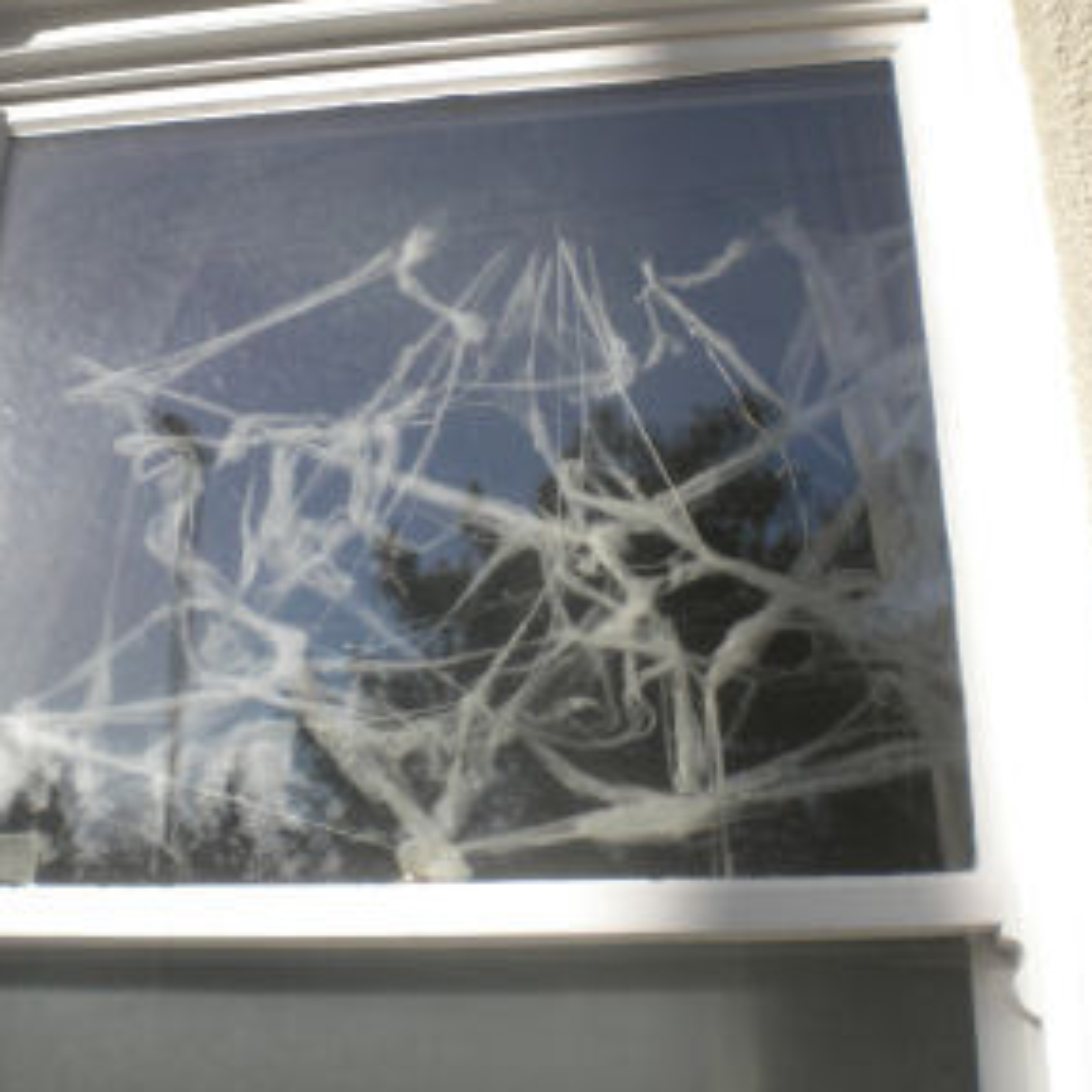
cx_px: 497
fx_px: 1570
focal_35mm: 44
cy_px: 525
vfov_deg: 38.3
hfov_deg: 38.3
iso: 80
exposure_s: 1/910
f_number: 4.6
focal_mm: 6.3
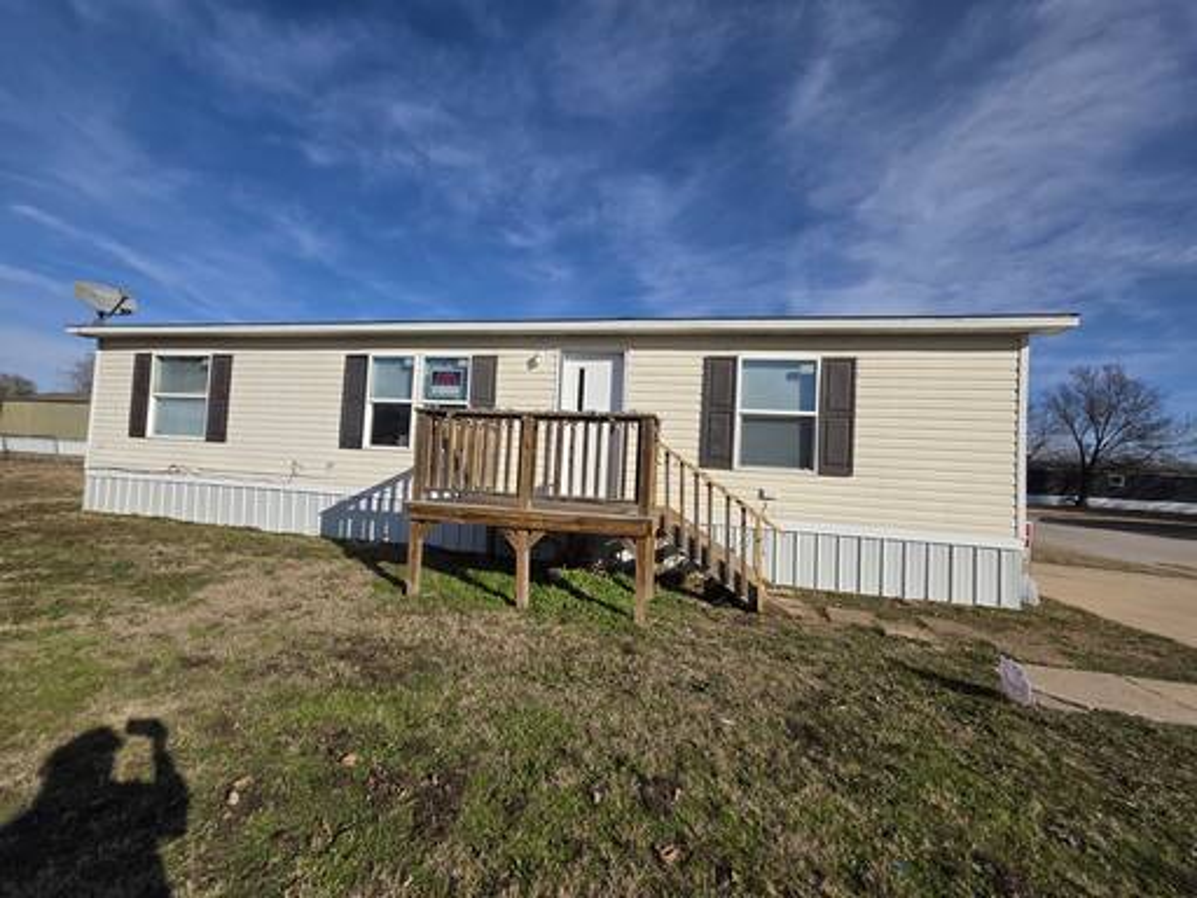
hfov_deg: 106.2
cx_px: 598
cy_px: 449
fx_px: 450
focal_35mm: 13
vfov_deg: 89.9
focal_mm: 2.2
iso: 40
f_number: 1.9
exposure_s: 1/3618
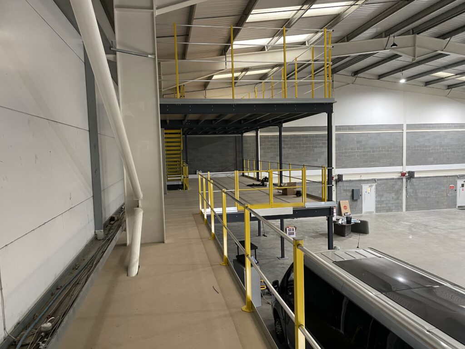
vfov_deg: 53.1
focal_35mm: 26
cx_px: 232
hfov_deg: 67.3
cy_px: 174
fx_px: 349
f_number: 1.6
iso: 250
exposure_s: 1/60
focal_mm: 4.2
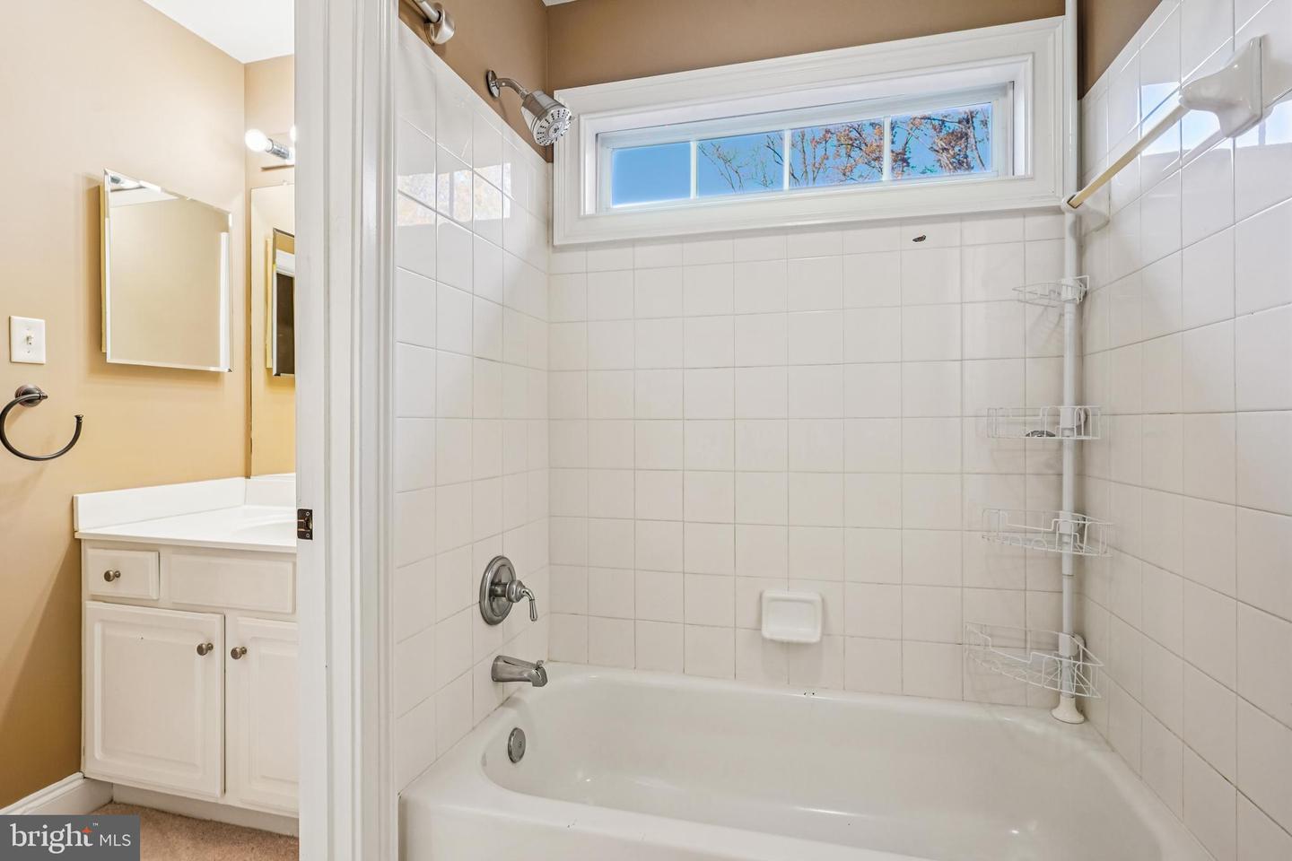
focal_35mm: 17
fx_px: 610
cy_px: 430
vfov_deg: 70.4
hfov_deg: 93.3
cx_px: 646
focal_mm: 17
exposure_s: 1/30
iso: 640
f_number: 8
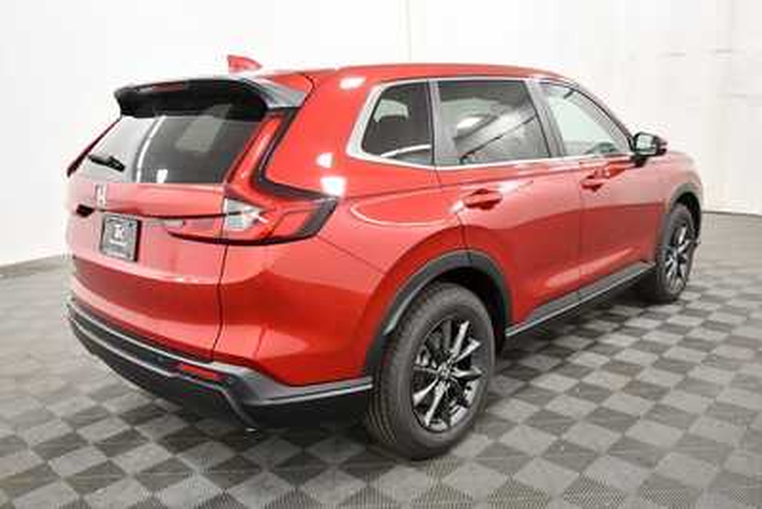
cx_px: 381
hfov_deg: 61.9
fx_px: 635
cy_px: 254
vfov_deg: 43.6
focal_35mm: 30
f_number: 5.6
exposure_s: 1/125
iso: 2200
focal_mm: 20
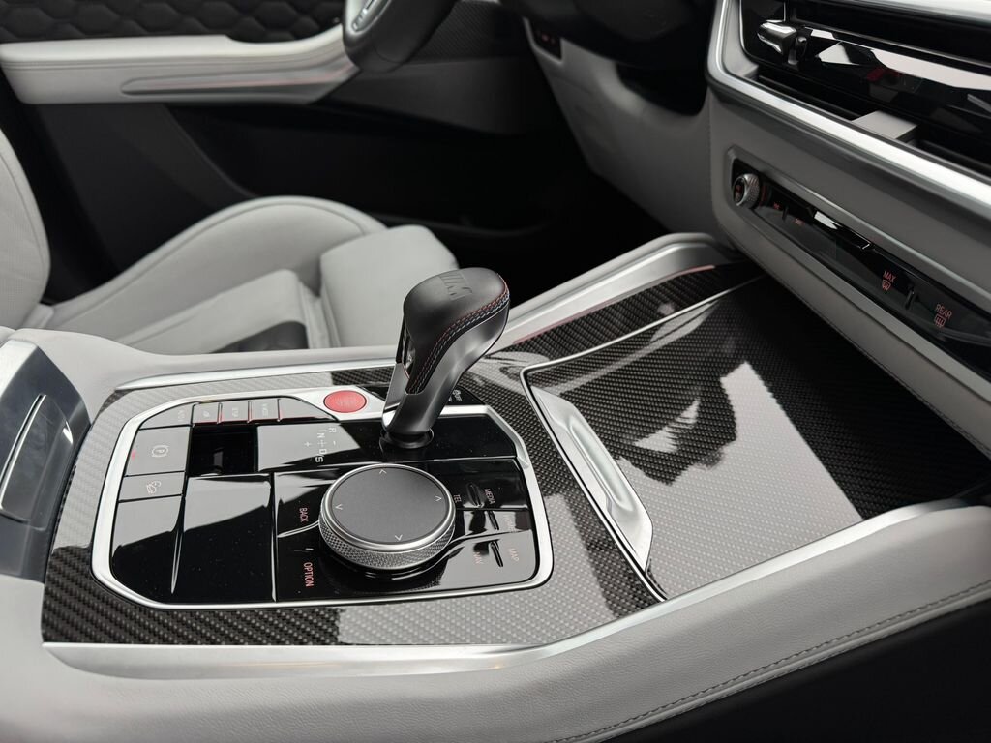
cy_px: 372
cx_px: 496
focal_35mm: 24
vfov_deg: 56.8
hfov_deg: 71.6
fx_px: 687
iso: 125
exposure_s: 1/81
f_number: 1.78
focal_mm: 6.76
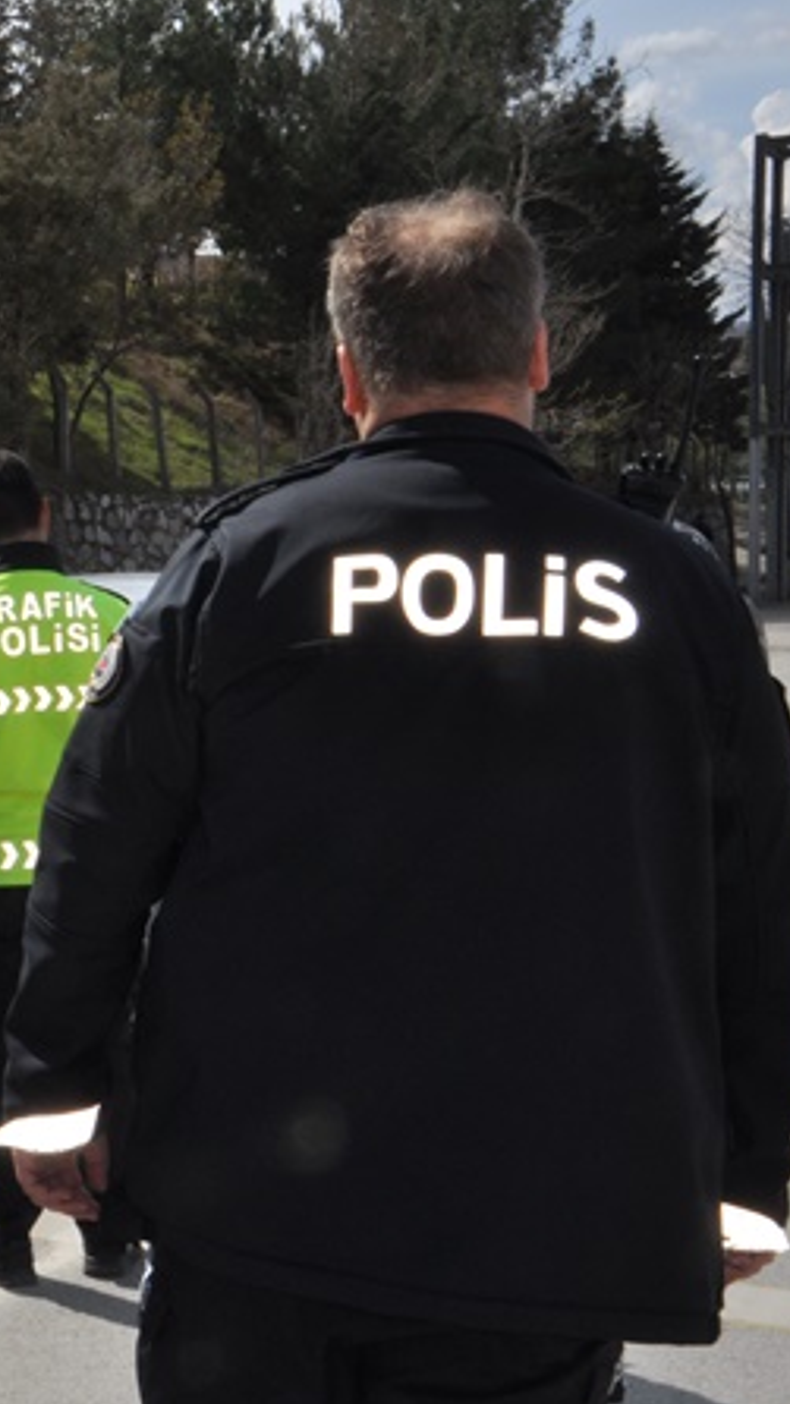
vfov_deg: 30.6
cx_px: -233
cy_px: 713
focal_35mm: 69
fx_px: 2569
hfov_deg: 16.5
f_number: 25
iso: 640
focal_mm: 28
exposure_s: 1/200
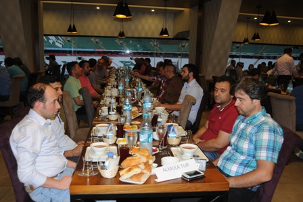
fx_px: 278
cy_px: 101
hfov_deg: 57.3
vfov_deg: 39.9
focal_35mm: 33
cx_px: 152
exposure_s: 1/60
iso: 500
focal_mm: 22
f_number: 4.5
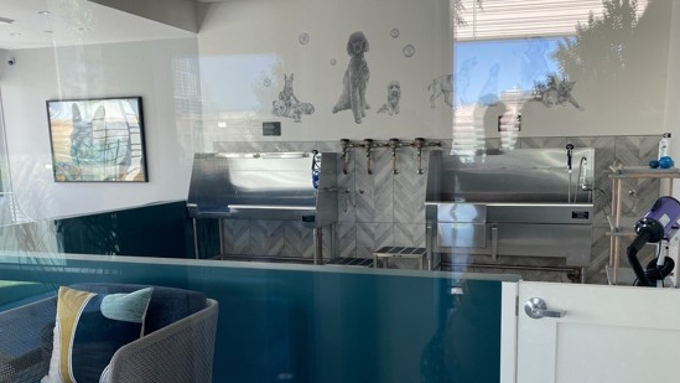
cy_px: 258
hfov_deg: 59.3
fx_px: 595
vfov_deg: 35.3
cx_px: 381
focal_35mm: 33
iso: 80
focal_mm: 4.25
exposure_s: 1/120
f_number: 1.8
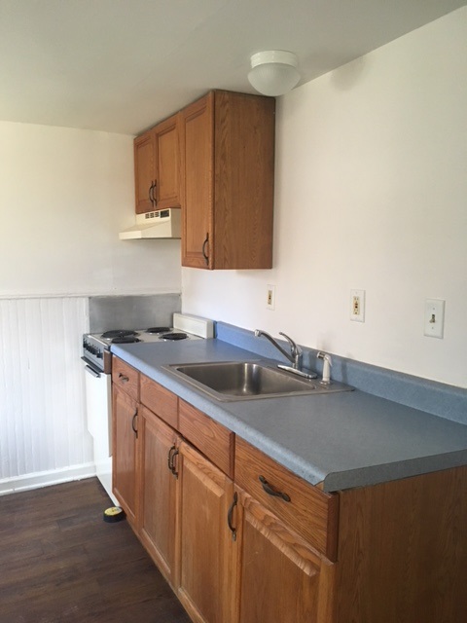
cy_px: 312
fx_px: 522
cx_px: 234
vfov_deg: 61.7
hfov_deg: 48.2
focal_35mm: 29
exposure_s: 1/30
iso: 125
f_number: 2.2
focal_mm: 4.15
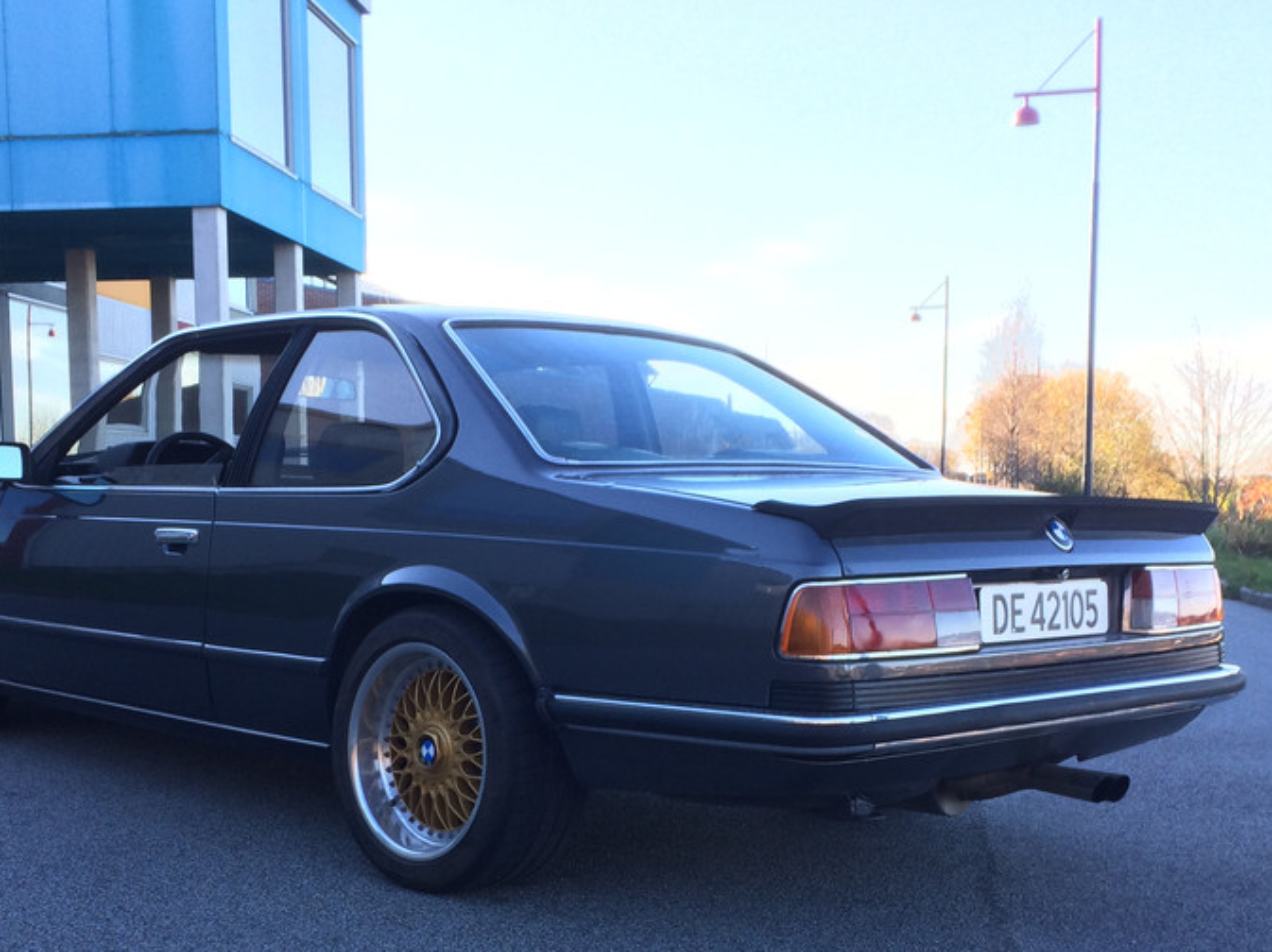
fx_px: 1689
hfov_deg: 41.2
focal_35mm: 46
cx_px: 560
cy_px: 691
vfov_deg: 31.0
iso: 32
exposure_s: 1/222
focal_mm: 4.15
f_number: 2.2
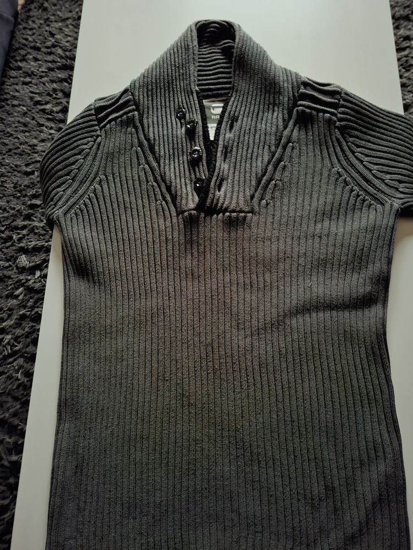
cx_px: 206
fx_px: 366
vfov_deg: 73.9
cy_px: 275
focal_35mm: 23
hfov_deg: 58.9
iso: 1250
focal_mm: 5.54
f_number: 1.8
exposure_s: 1/8
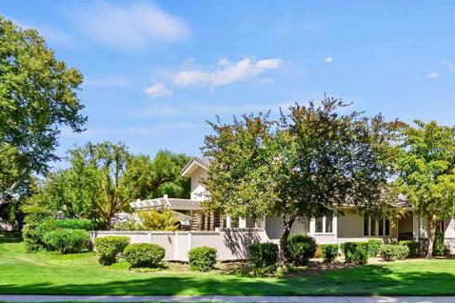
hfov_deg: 61.5
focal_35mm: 30
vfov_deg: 42.7
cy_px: 210
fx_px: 379
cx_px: 271
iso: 125
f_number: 6.3
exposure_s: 1/40
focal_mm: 14
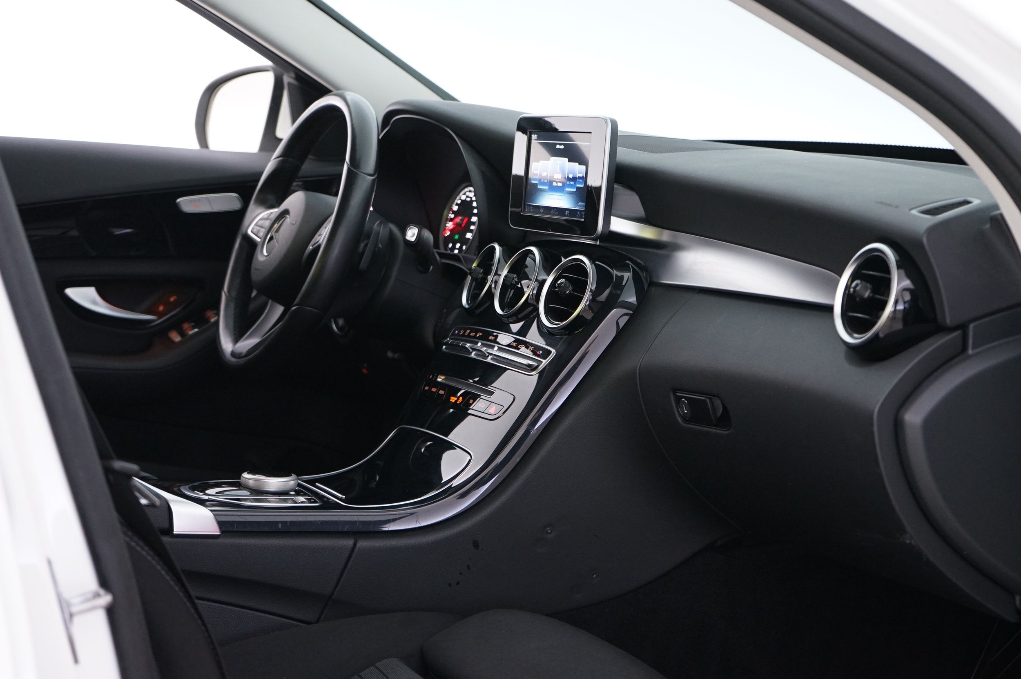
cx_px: 510
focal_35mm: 70
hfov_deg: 28.9
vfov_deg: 19.4
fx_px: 1983
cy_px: 340
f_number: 5.6
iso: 2500
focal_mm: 70
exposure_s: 1/13
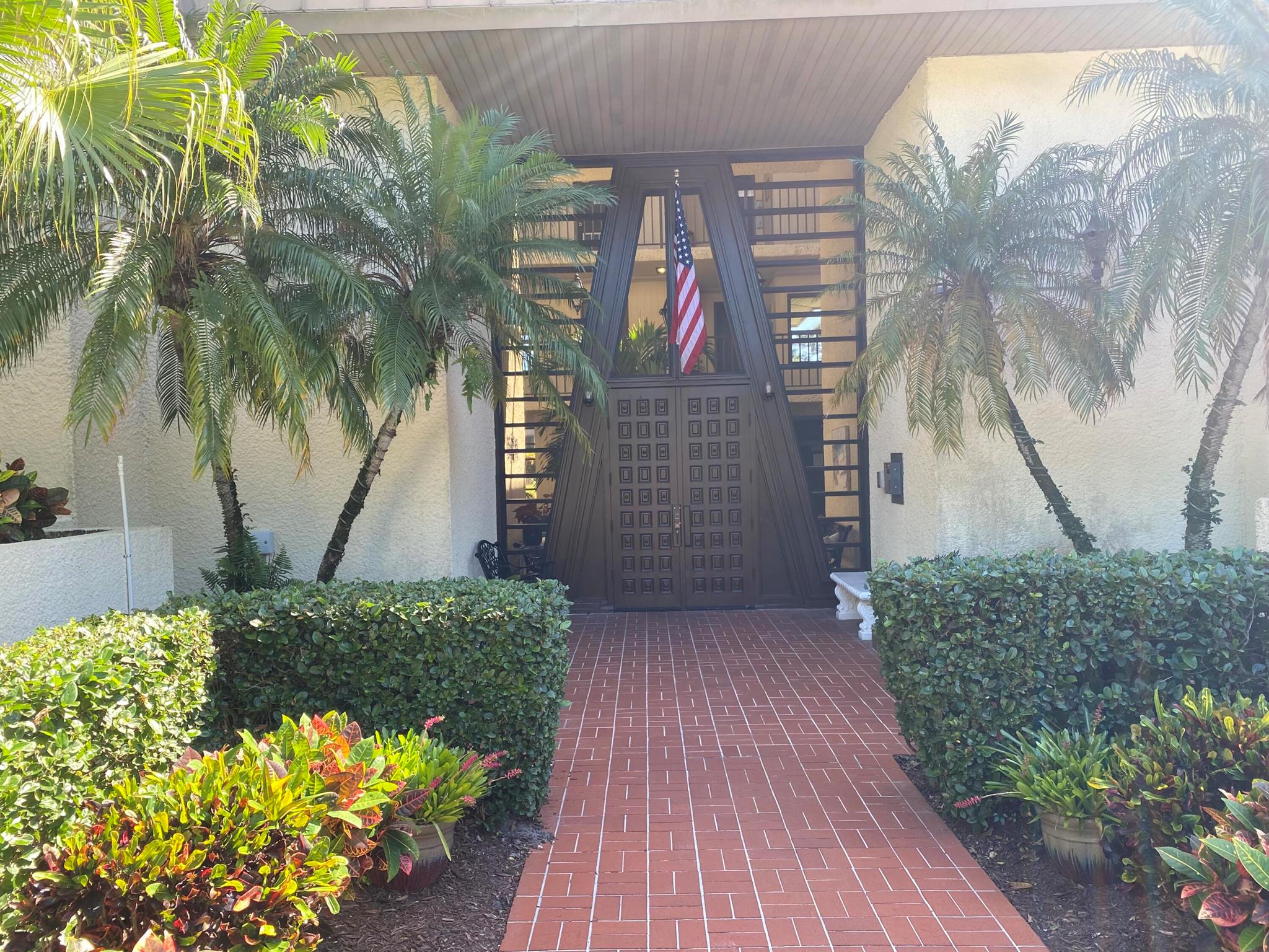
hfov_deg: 67.3
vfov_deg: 53.1
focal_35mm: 26
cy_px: 476
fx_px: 953
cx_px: 634
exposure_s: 1/176
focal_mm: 4.25
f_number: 1.8
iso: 32
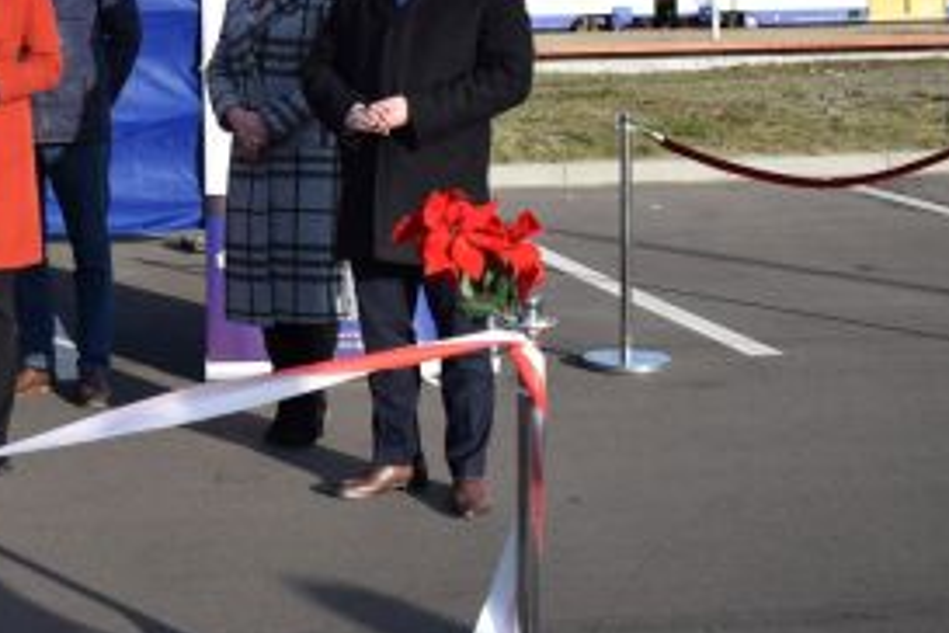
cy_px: 118
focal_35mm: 79
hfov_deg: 24.5
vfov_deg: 17.1
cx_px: -10
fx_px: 2082
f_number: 6.3
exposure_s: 1/1600
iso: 400
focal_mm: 24
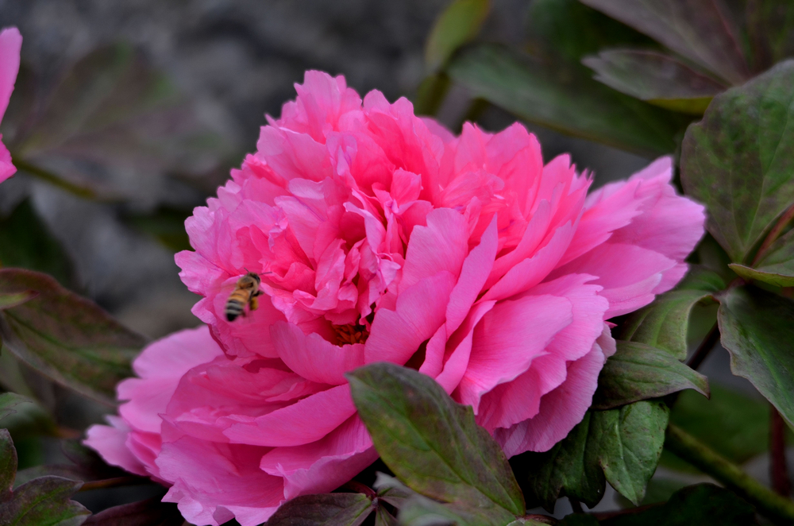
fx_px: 13204
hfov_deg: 3.4
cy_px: 263
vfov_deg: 2.3
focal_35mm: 600
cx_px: 397
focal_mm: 400
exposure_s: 1/250
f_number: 8
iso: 100
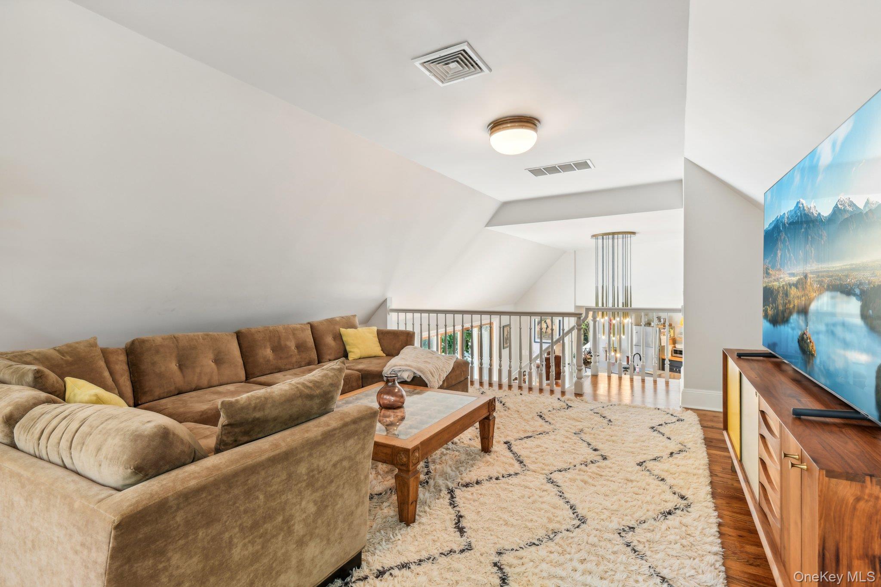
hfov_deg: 93.3
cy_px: 294
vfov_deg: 70.4
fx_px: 416
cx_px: 440
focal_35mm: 17
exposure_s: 1/6
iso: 400
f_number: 8
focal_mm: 17
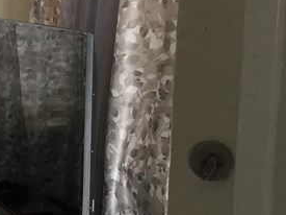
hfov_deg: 15.8
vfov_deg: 13.7
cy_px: 136
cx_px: -213
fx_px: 892
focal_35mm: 108
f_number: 2.2
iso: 40
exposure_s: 1/30
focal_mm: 4.15
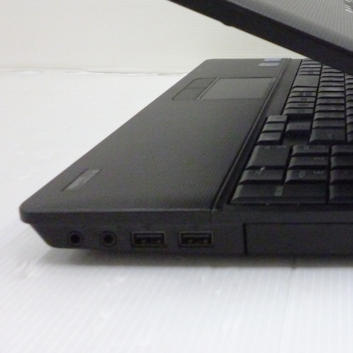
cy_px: 105
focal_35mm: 55
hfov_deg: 29.5
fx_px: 635
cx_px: 335
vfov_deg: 30.7
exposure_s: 1/100
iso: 800
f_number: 3.1
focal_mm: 5
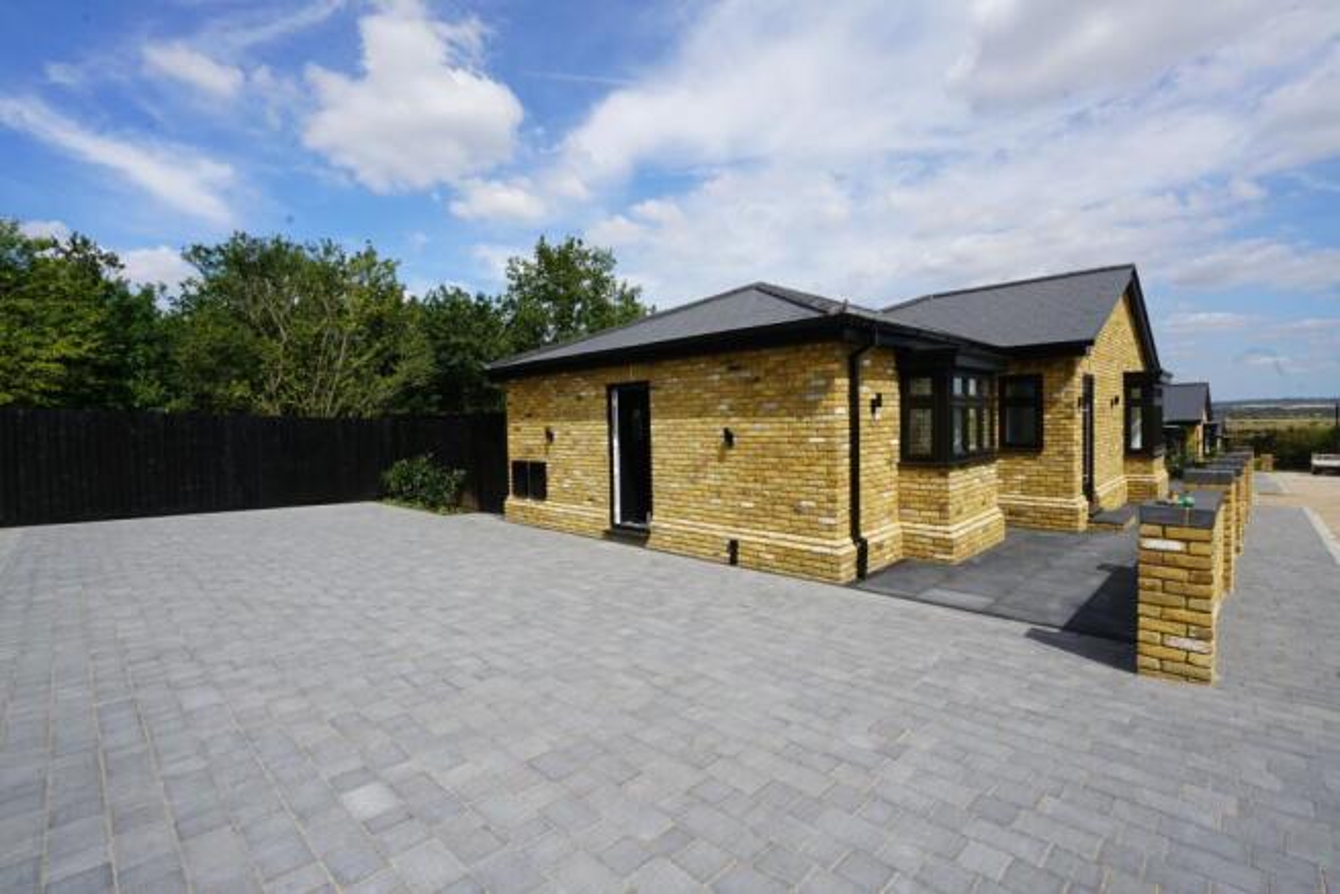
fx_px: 596
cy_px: 447
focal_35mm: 16
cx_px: 670
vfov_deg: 73.8
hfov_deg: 96.7
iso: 100
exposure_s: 1/100
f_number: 14
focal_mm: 16
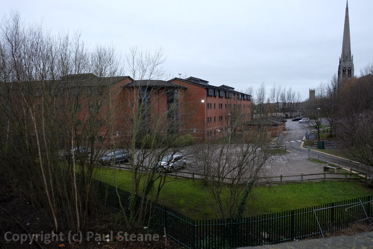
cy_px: 124
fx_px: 290
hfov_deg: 65.5
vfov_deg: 46.4
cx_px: 186
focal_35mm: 28
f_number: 8
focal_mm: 18.8
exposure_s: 1/180
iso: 1600
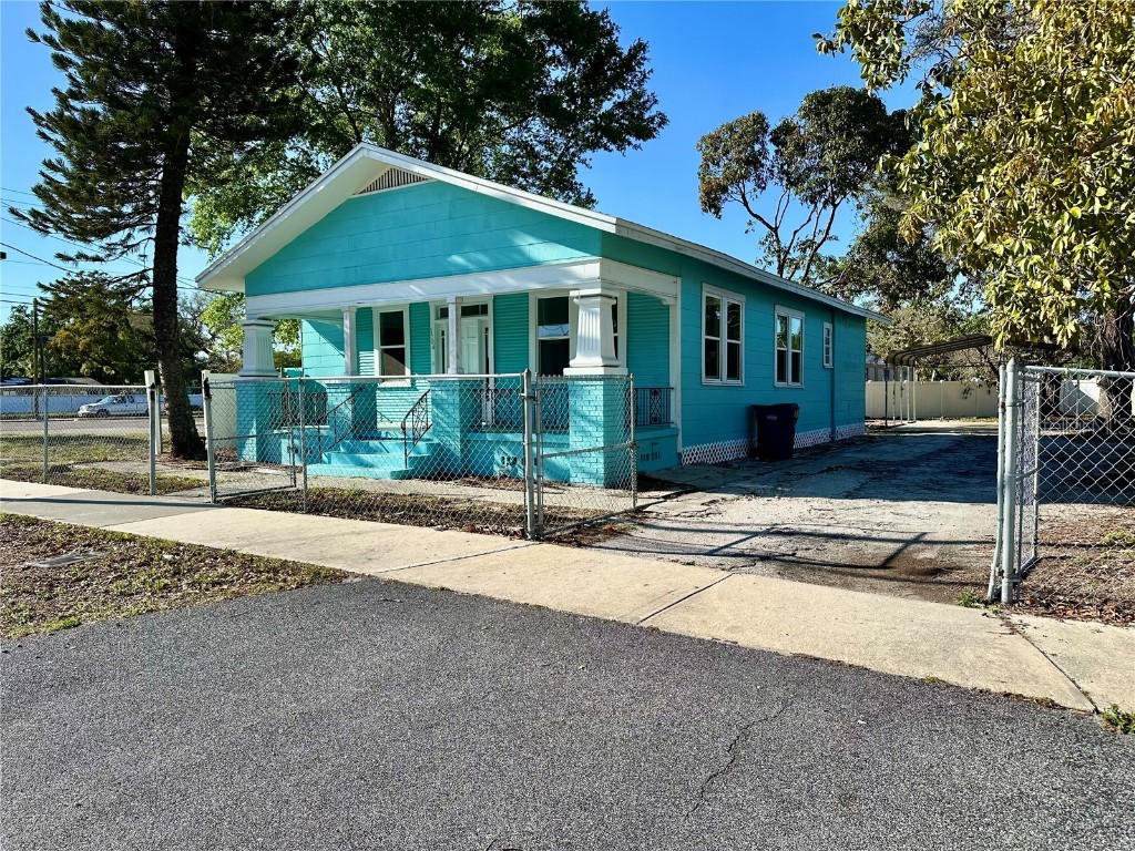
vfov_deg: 56.8
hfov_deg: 71.6
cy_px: 426
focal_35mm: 24
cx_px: 568
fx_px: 787
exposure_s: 1/3472
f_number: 1.78
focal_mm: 6.86
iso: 80
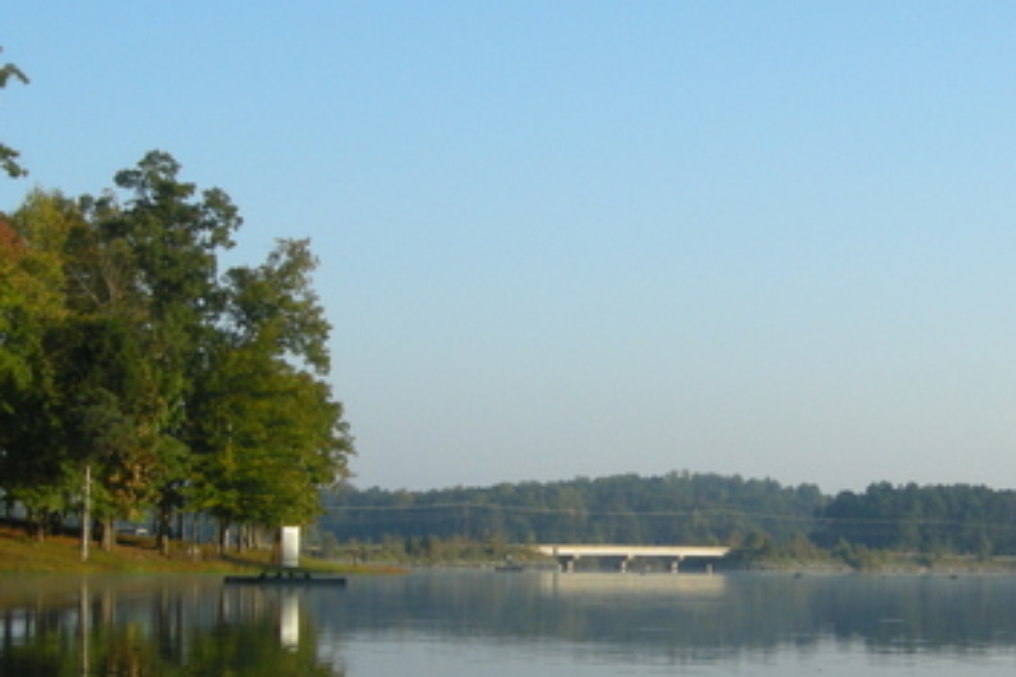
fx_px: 2342
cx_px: 845
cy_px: 541
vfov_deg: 16.3
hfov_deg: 24.0
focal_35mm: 83
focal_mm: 7.5
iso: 64
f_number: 4.8
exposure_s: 1/180
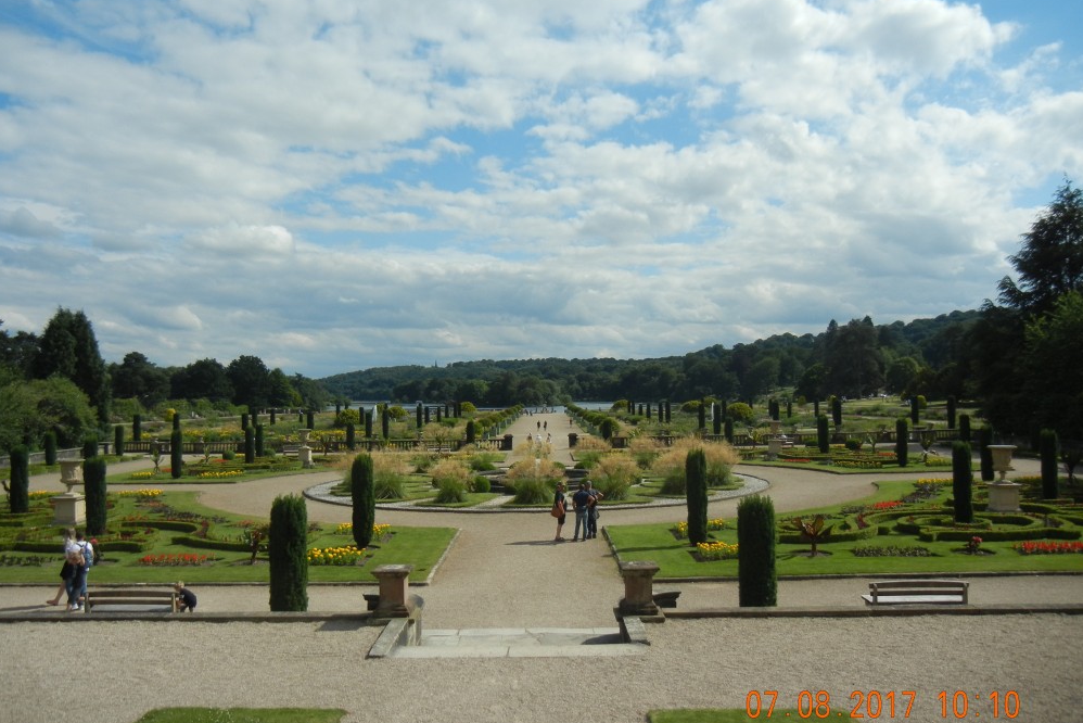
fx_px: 963
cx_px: 532
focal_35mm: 32
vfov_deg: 41.1
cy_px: 375
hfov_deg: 58.7
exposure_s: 1/690
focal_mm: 5.4
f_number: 7
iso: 160
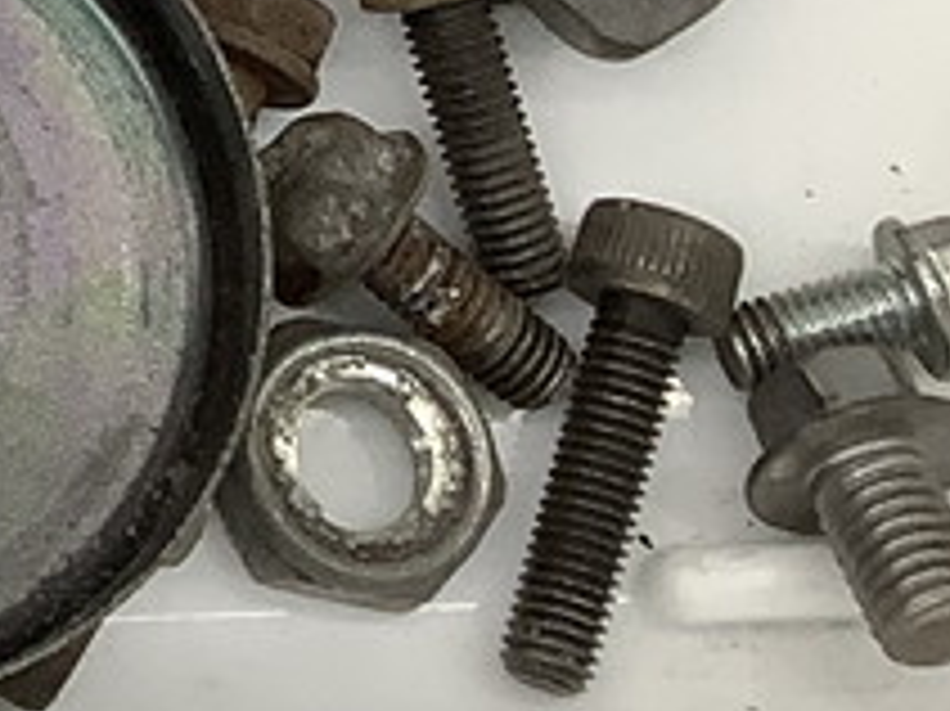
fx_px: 5157
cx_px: -1499
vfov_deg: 7.5
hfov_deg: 9.2
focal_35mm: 188
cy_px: -900
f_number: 2.4
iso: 80
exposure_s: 1/120
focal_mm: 3.3
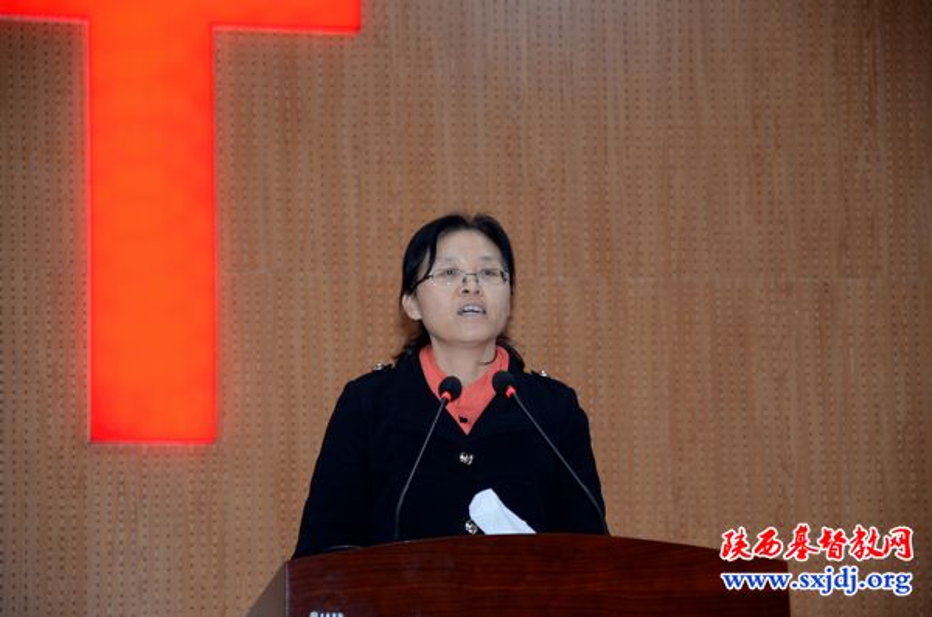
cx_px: 466
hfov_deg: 13.1
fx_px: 4068
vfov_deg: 8.7
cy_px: 308
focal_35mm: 158
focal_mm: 105
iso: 1000
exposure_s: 1/60
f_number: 5.6
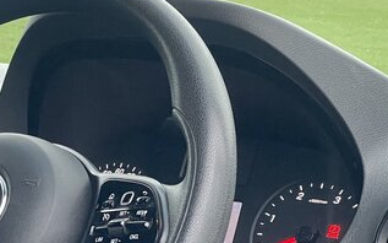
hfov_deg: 14.8
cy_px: 199
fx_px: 1470
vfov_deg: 9.4
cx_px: 10
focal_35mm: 139
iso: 200
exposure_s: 1/70
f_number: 2
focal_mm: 6
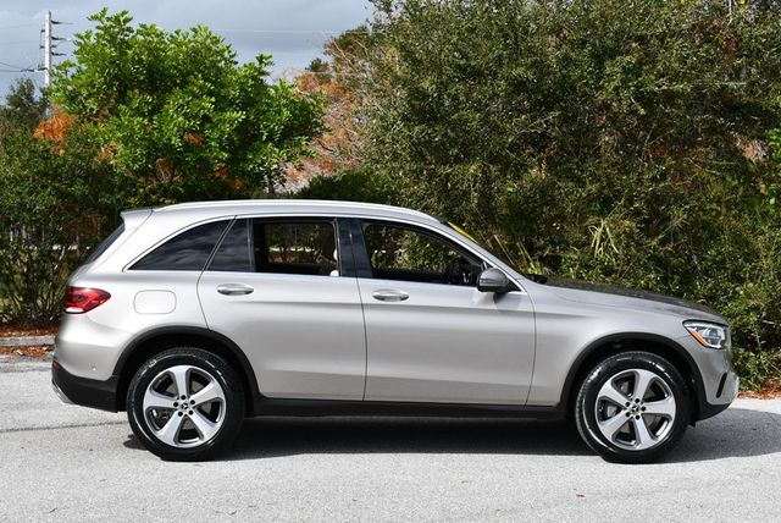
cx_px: 390
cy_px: 262
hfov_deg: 32.4
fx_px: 1346
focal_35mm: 62
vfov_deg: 22.0
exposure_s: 1/320
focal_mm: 31
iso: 100
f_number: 9
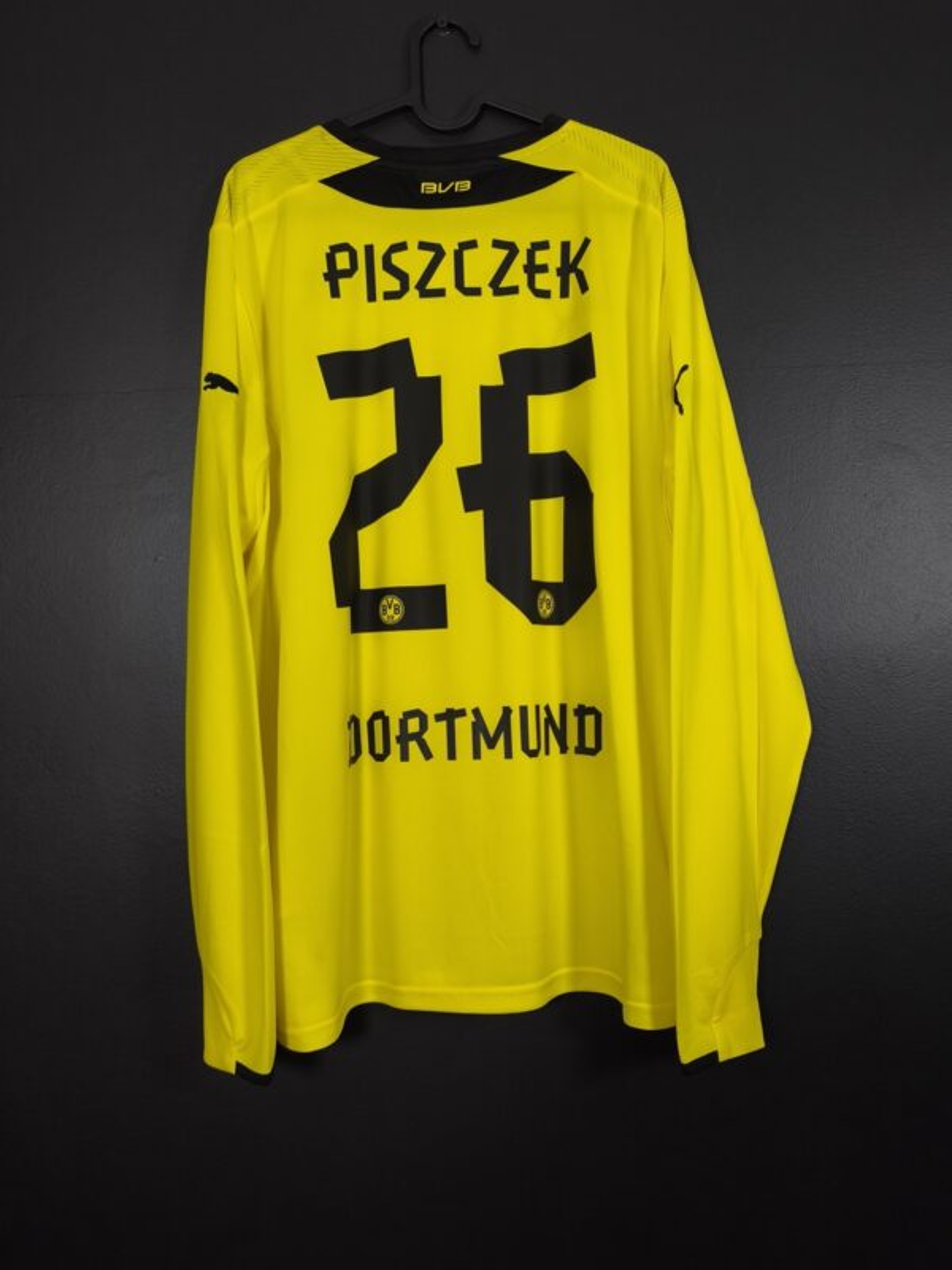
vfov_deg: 69.4
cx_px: 476
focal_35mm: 25
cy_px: 635
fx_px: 917
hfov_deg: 54.9
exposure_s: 1/125
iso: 640
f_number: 1.6
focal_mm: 6.57
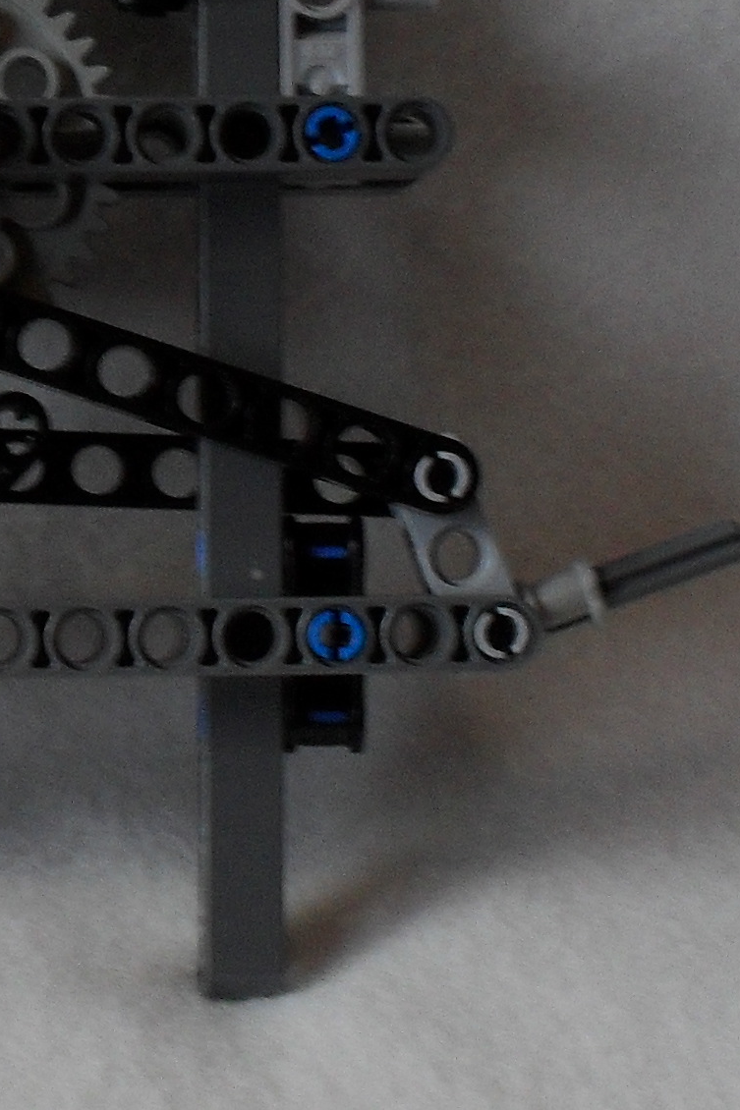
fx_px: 2035
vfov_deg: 30.3
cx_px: -72
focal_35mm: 66
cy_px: 372
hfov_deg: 19.7
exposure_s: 1/45
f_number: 3.2
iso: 120
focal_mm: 6.3
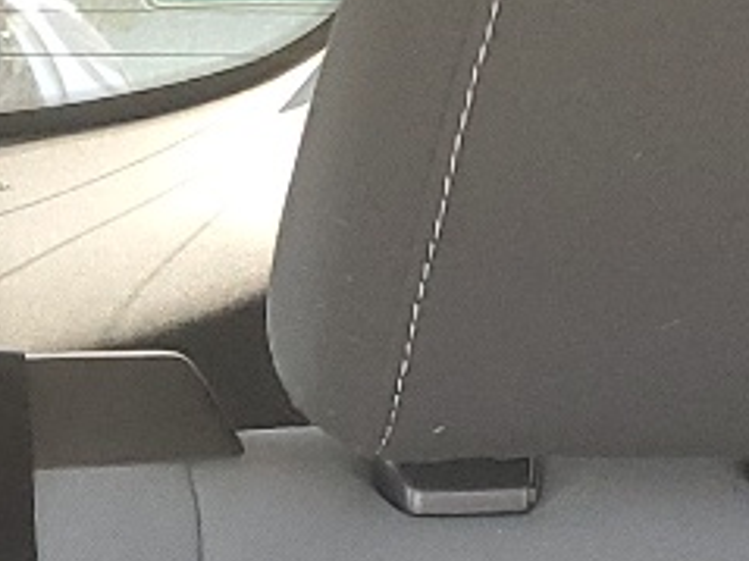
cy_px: 1216
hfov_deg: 10.8
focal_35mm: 174
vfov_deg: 8.0
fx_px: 3763
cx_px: -479
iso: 95
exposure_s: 1/60.2
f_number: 1.5
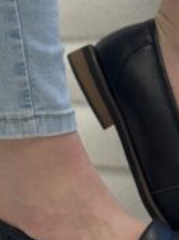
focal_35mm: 108
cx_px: 139
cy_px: 163
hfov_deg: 13.6
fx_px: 746
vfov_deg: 18.2
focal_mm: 6.86
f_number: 1.78
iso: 125
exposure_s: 1/100
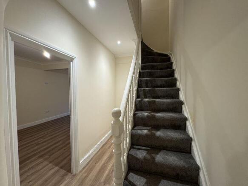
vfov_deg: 85.7
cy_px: 93
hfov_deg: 102.1
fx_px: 100
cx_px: 124
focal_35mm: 14
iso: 160
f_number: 2.2
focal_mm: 2.22
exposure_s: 1/50
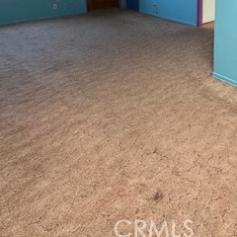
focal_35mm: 33
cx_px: 198
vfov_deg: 43.4
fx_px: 256
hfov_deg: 46.4
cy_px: 6
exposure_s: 1/121
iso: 250
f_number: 2.2
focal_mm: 2.22
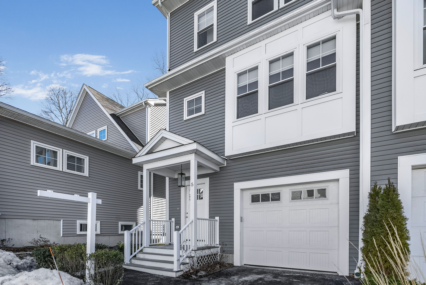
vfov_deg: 73.9
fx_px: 190
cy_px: 142
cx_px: 213
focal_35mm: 16
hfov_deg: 96.7
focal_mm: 16
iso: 320
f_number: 8
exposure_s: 1/125
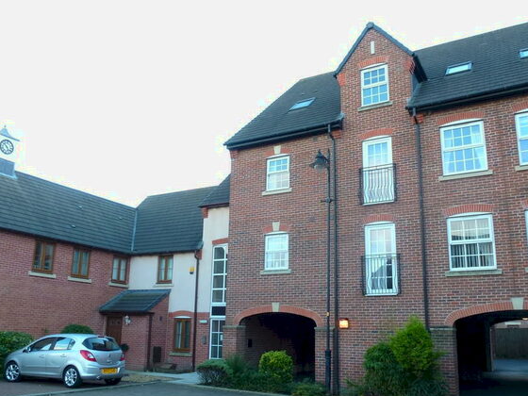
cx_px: 270
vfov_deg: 46.7
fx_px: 458
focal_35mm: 30
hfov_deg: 60.0
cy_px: 225
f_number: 3.3
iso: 160
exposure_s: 1/60
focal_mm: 4.3
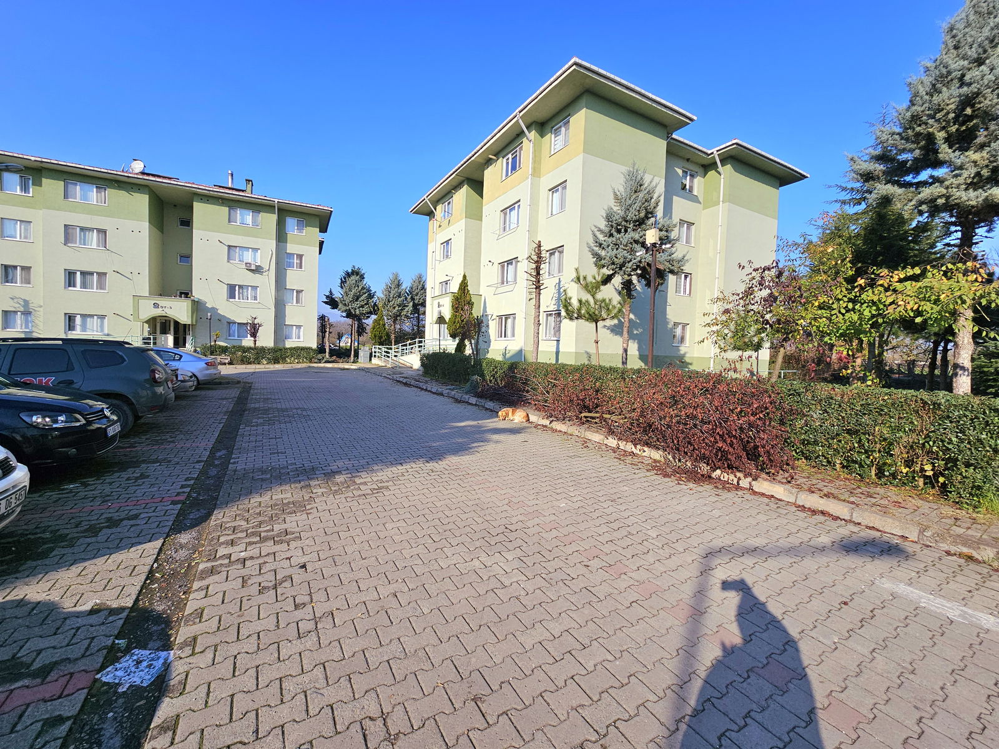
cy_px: 374
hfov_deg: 106.2
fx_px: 375
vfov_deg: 89.9
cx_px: 500
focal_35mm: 13
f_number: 2.2
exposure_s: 1/3333
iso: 50
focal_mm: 2.2
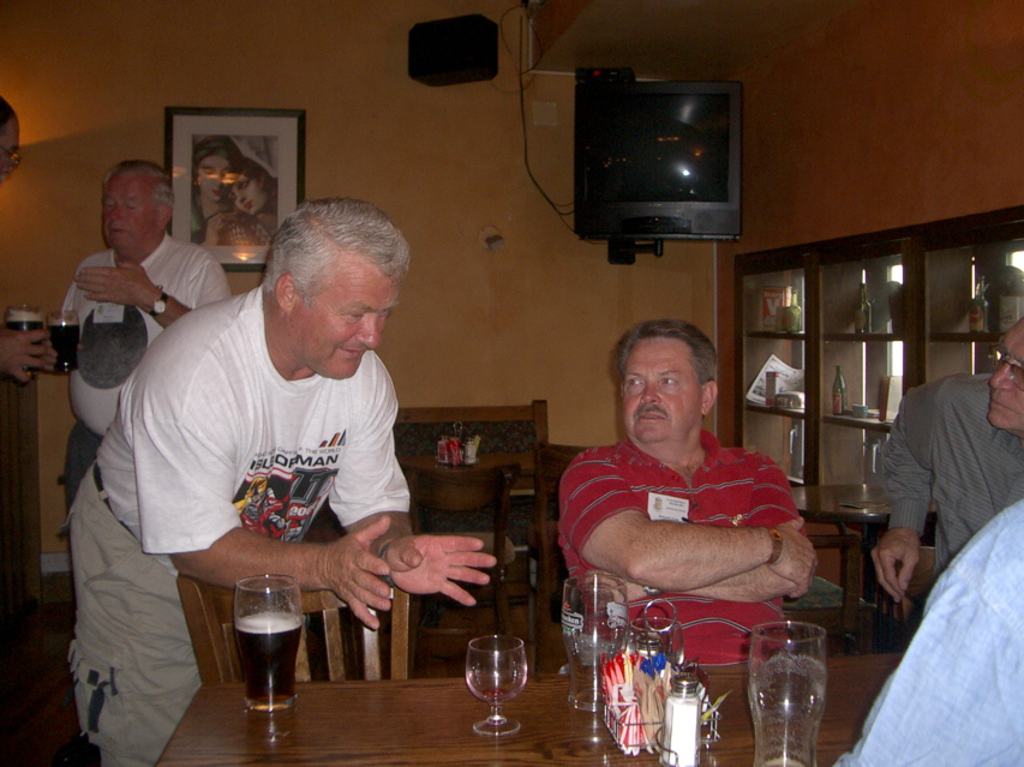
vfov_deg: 40.7
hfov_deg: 52.6
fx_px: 1035
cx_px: 512
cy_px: 384
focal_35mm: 35
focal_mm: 5.8
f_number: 2.6
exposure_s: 1/40
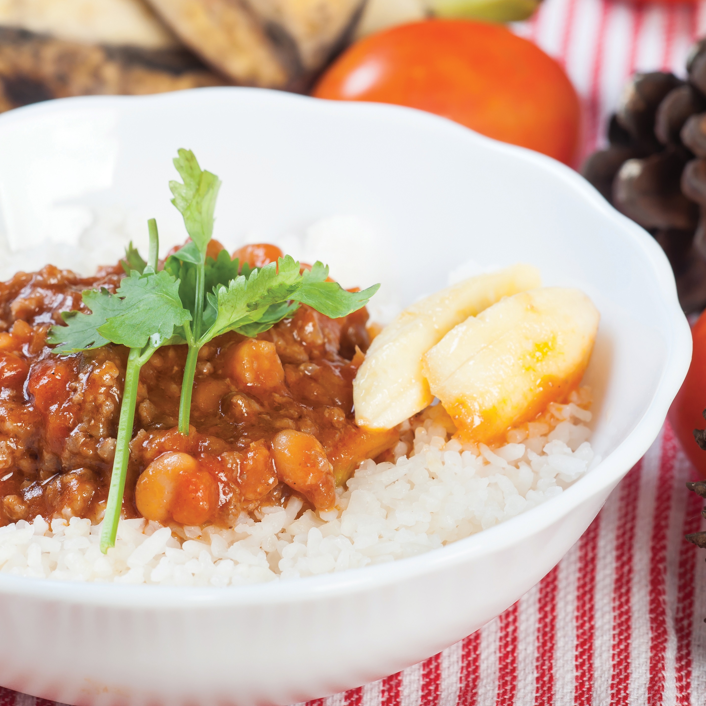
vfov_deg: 6.1
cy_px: 353
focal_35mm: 288
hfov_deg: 6.1
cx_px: 372
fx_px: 6645
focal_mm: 150
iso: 200
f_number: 8
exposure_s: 1/160
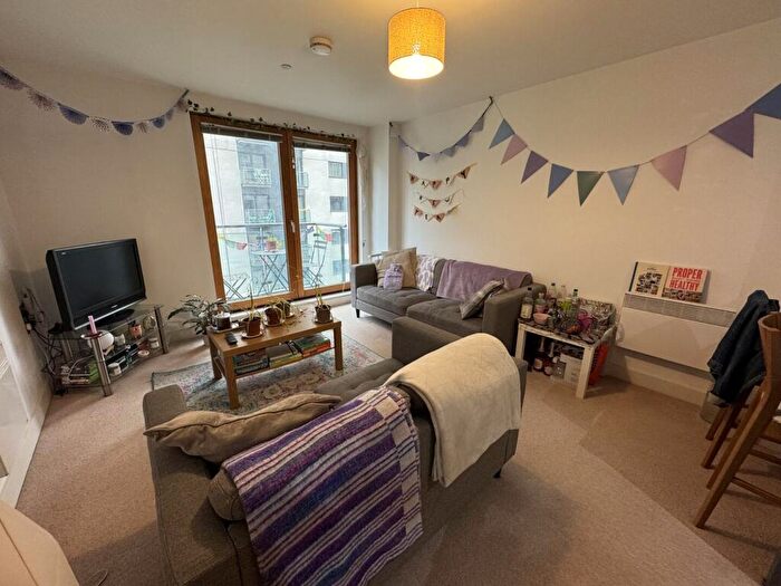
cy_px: 293
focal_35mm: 14
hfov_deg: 102.1
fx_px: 316
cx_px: 390
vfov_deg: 85.7
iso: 250
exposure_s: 1/50
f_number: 2.2
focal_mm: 2.22
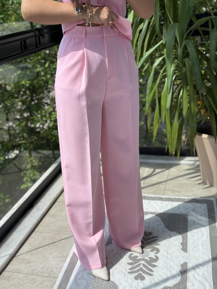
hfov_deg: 30.3
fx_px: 401
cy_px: 144
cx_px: 108
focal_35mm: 48
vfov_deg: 39.7
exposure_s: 1/693
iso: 64
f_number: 1.78
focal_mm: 6.76
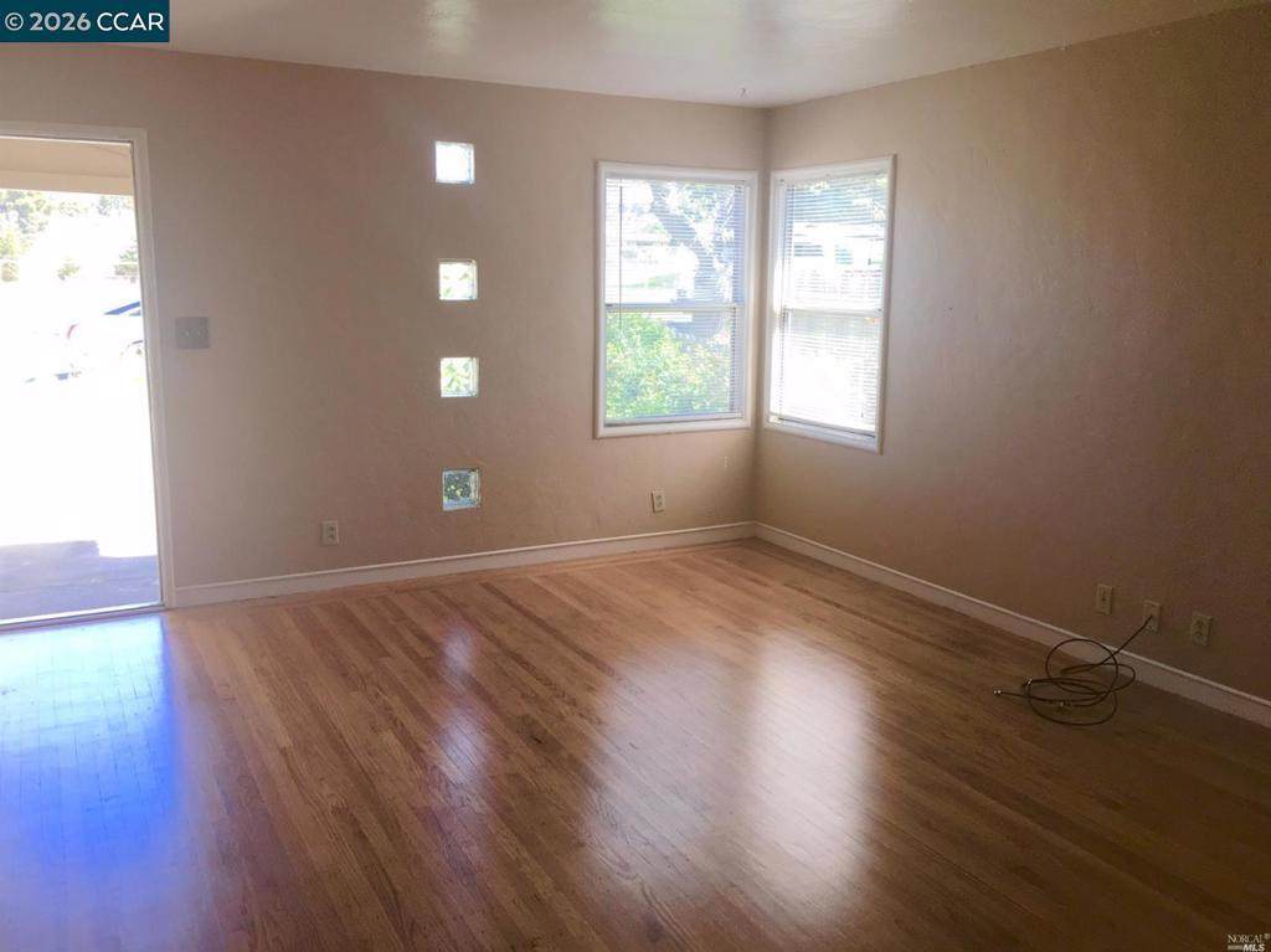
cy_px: 476
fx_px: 1064
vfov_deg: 48.2
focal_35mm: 29
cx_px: 636
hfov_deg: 61.7
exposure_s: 1/120
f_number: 2.2
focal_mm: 4.15
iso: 32
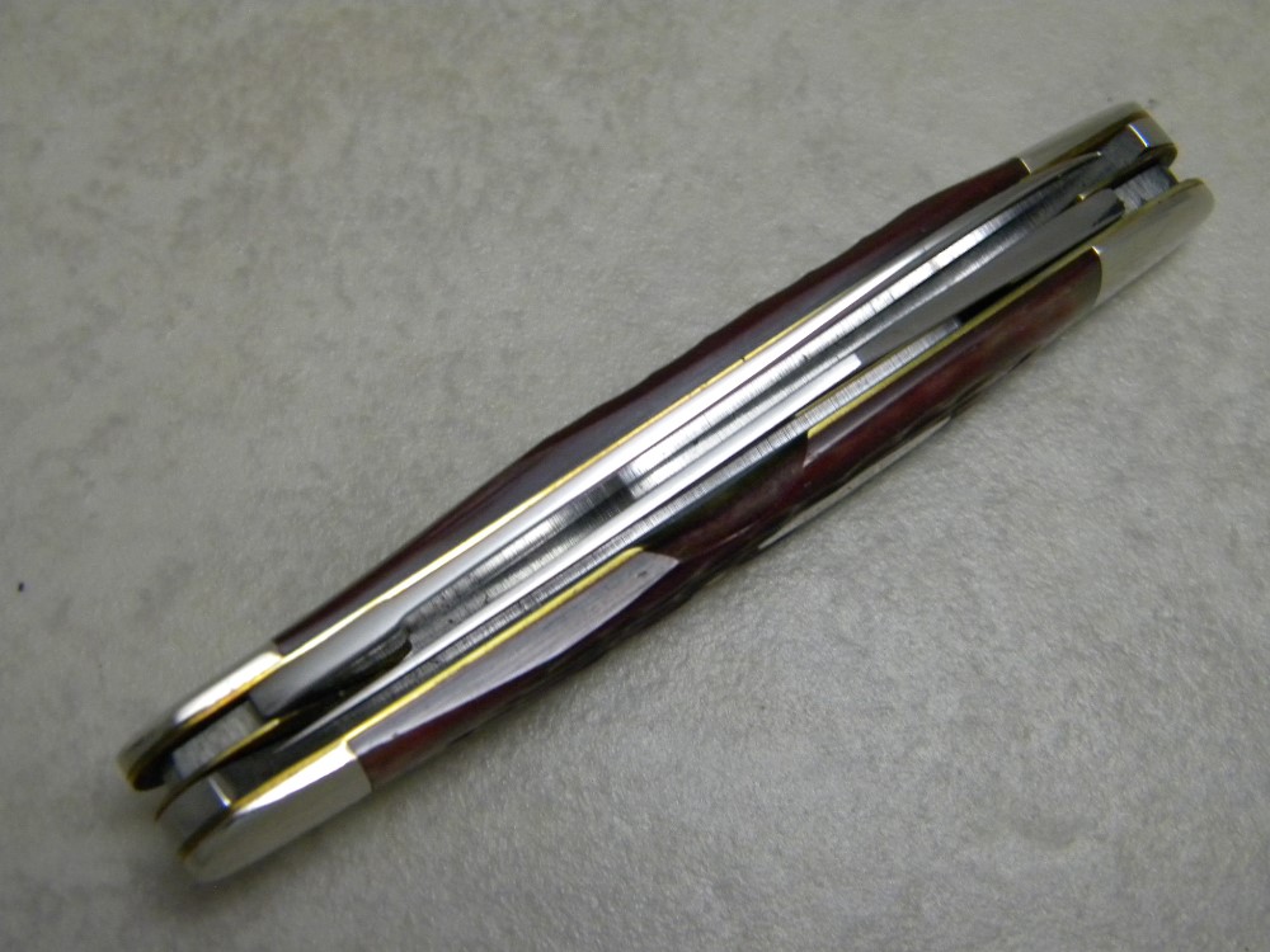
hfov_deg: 34.3
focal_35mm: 56
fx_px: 2055
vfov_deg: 26.1
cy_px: 476
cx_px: 635
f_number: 4.1
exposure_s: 1/52.2
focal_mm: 10.1
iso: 400
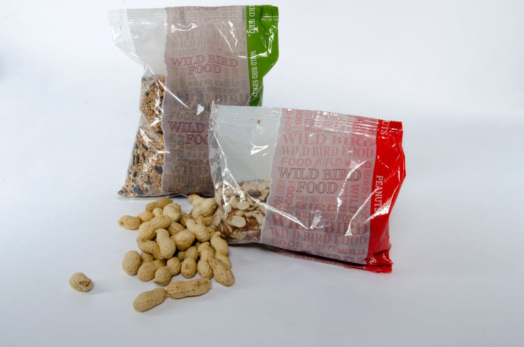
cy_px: 174
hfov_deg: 55.2
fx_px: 501
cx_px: 262
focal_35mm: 34
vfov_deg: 38.2
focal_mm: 23
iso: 100
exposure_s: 1/125
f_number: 16
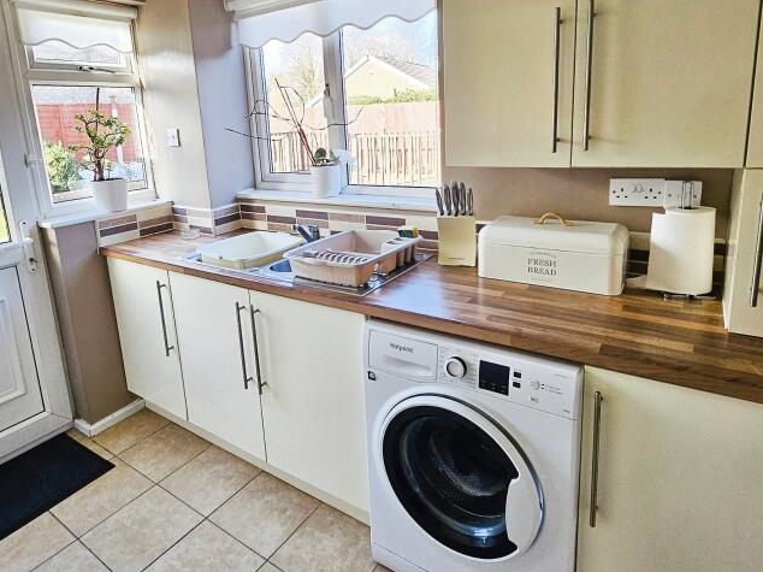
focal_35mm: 21
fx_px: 463
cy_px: 229
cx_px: 348
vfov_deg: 62.8
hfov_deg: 78.8
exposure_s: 1/50
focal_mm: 1.7
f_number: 2.2
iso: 50
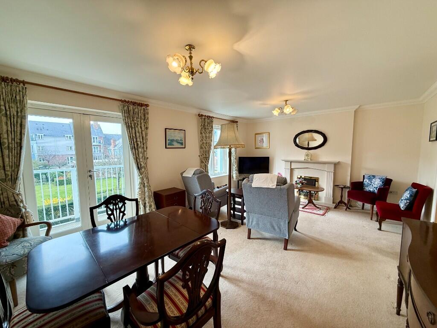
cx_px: 218
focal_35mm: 14
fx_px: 177
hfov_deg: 102.1
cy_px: 164
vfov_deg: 85.7
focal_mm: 2.22
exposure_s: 1/100
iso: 80
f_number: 2.2
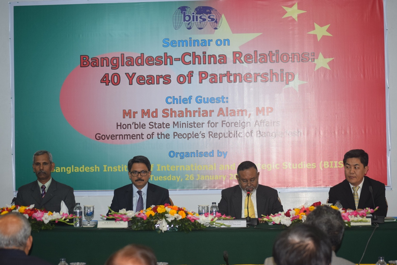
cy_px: 132
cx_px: 198
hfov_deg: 21.9
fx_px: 1026
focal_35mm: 93
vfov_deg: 14.7
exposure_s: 1/100
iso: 800
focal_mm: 62
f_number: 4.5
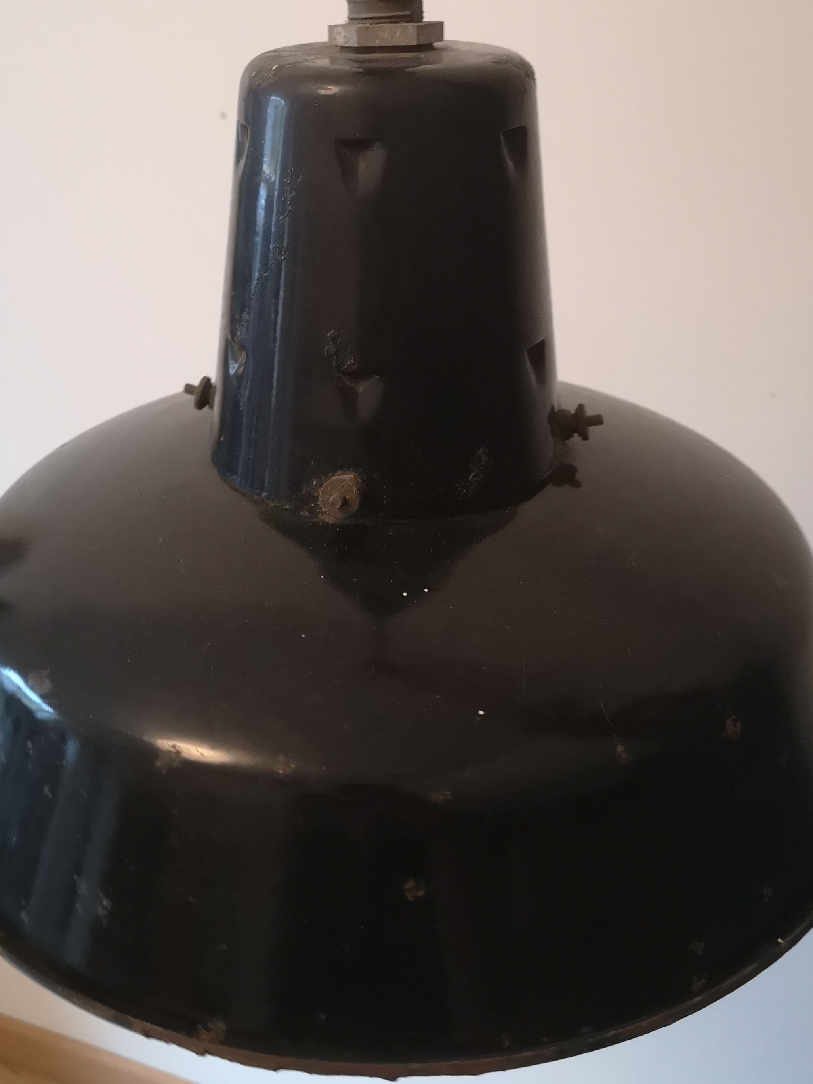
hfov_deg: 39.6
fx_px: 1127
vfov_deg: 51.3
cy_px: 510
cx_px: 361
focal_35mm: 36
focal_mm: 3.95
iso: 800
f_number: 1.8
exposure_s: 1/50
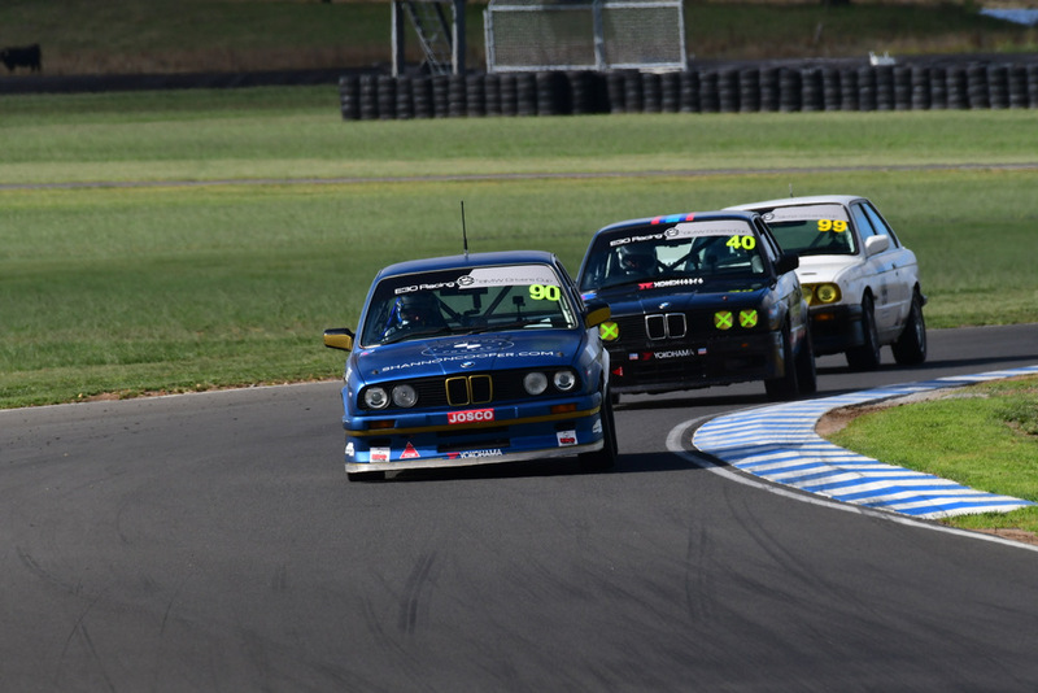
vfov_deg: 1.8
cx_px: 519
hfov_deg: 2.7
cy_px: 346
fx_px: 21632
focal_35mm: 750
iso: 400
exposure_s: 1/640
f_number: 11
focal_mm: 500
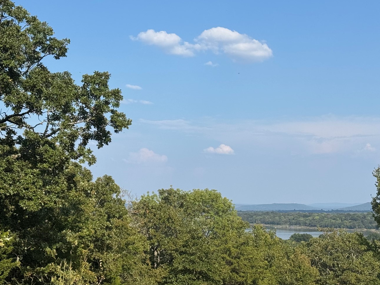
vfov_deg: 20.7
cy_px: 173
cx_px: 212
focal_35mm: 71
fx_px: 780
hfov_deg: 27.4
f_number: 1.78
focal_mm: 6.76
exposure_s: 1/4608
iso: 64
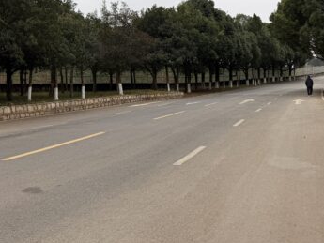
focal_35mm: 48
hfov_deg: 38.5
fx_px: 449
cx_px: 249
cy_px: 91
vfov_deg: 30.2
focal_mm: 6.76
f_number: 1.78
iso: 80
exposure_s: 1/788
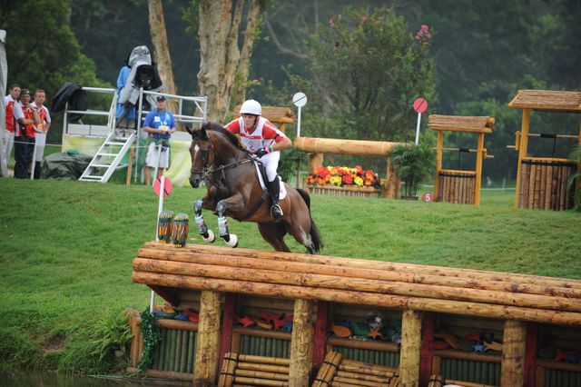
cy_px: 194
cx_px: 290
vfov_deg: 6.9
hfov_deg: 10.3
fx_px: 3226
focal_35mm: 200
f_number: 2.8
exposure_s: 1/500
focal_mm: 200
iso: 500
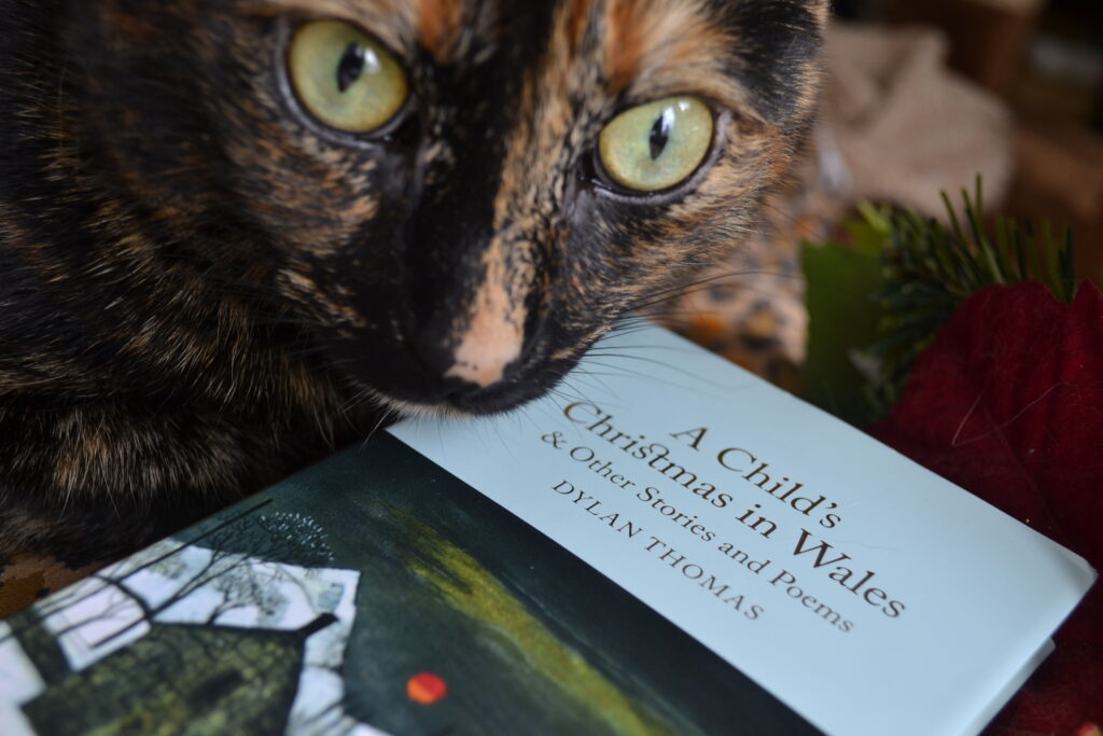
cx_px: 552
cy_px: 368
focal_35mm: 45
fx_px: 1379
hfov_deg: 43.6
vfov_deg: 29.9
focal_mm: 30
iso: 400
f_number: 4.5
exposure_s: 1/15
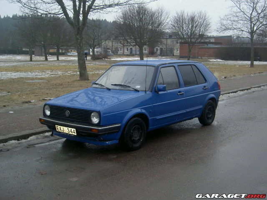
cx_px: 134
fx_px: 339
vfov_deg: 32.9
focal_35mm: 44
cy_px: 100
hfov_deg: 42.9
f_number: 2.9
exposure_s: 1/64.1
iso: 100
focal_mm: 9
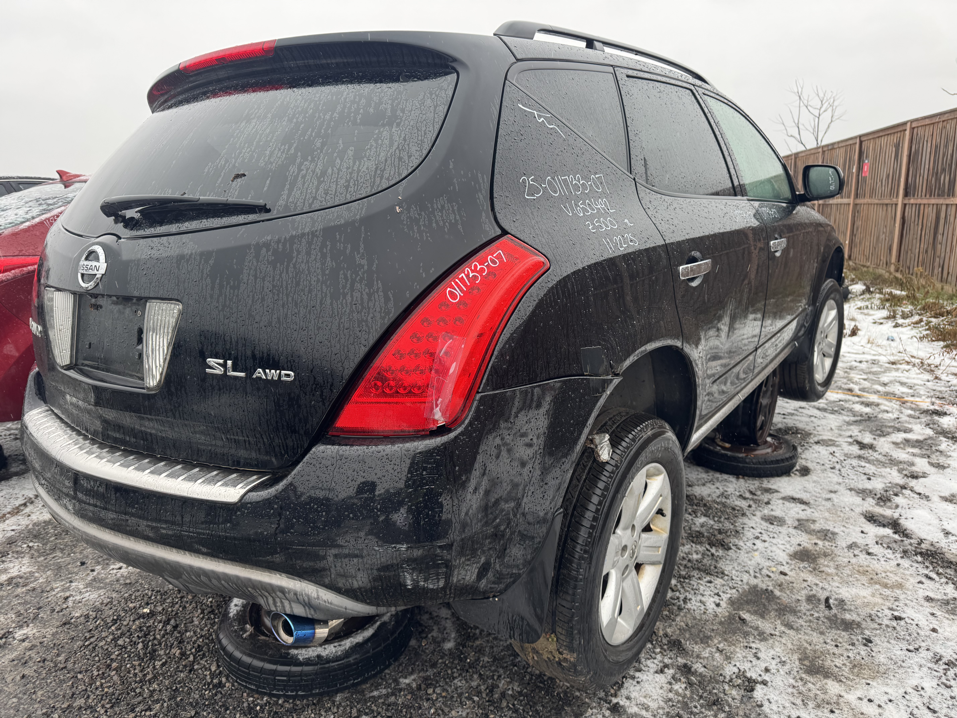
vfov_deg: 56.8
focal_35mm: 24
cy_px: 359
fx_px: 664
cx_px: 478
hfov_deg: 71.6
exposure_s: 1/131
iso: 64
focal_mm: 6.76
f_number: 1.78
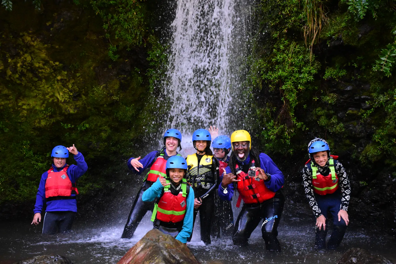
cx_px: 198
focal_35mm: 48
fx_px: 528
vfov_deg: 28.1
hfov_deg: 41.1
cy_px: 132
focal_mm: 32
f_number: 5.6
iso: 3200
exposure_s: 1/500
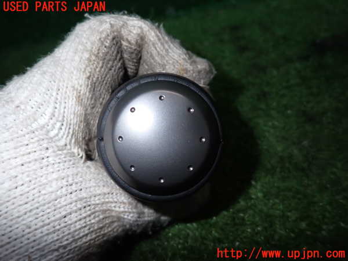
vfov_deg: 54.9
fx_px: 251
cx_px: 174
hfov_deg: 69.4
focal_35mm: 25
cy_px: 130
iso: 400
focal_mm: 4.5
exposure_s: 1/100
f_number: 5.6
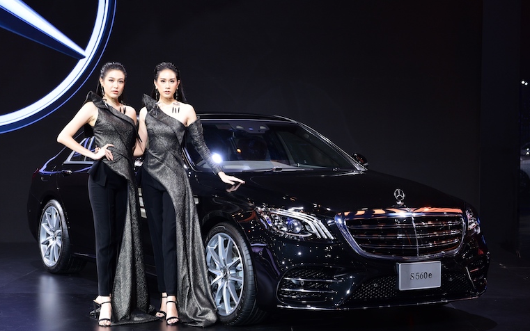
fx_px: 1084
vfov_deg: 17.4
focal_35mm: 75
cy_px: 185
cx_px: 254
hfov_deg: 27.5
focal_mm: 70
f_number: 7.1
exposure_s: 1/60
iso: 640
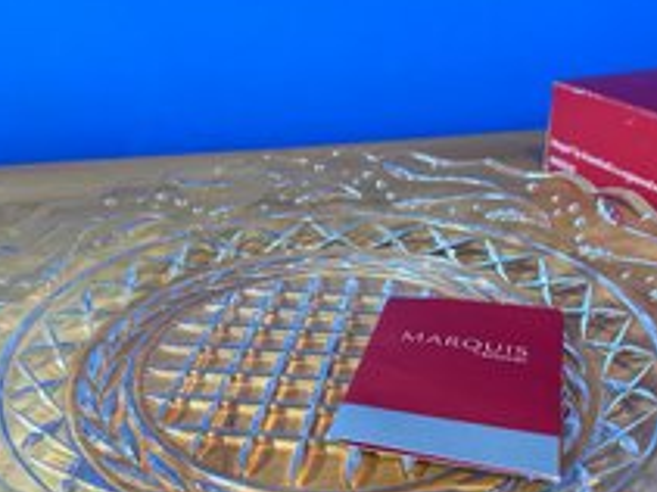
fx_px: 740
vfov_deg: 36.6
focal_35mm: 39
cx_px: 319
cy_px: 307
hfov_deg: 47.9
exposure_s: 1/60
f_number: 1.78
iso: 320
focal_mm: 6.86
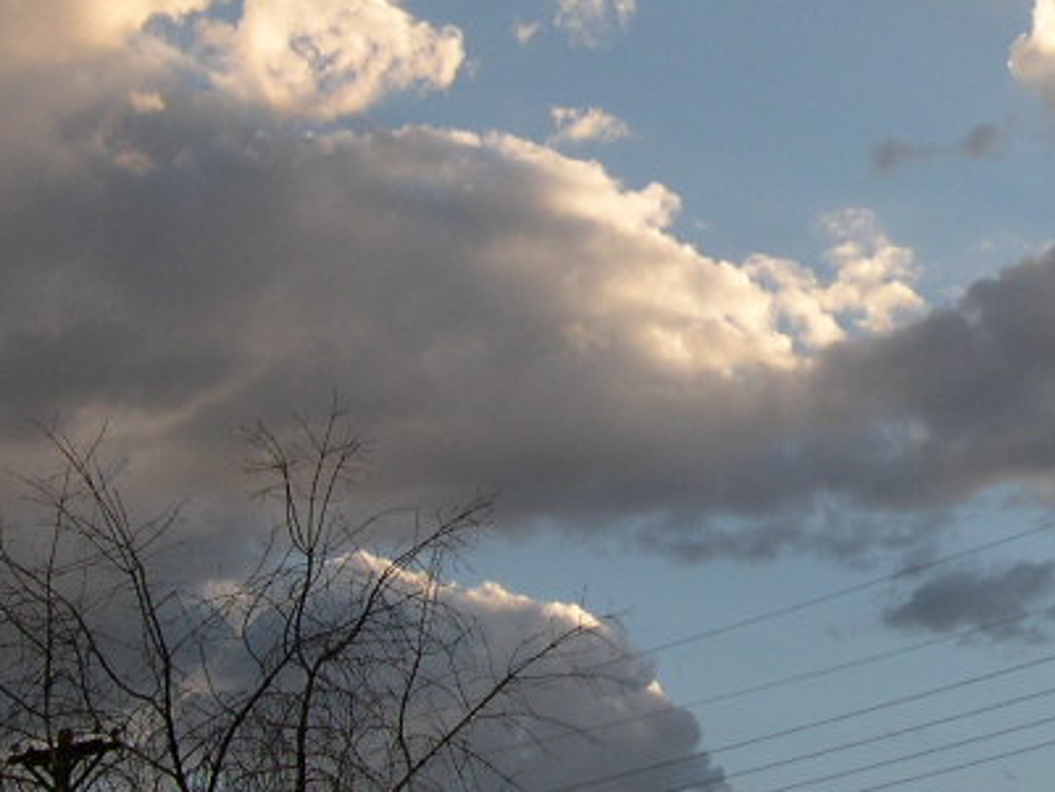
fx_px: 2957
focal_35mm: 97
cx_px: 939
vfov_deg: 15.2
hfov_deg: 19.9
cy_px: 247
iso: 100
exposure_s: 1/103
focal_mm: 8
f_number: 7.6
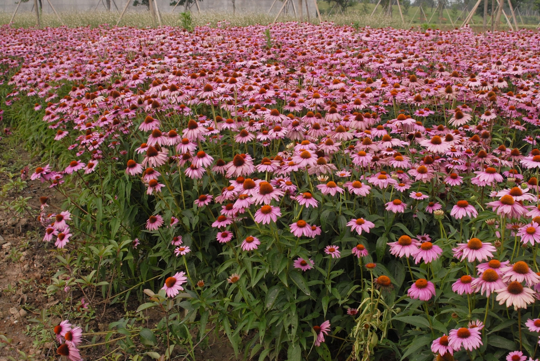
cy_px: 180
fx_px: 631
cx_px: 270
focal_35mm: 42
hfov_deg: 46.4
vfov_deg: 32.0
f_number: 9
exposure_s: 1/320
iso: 400
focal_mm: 28
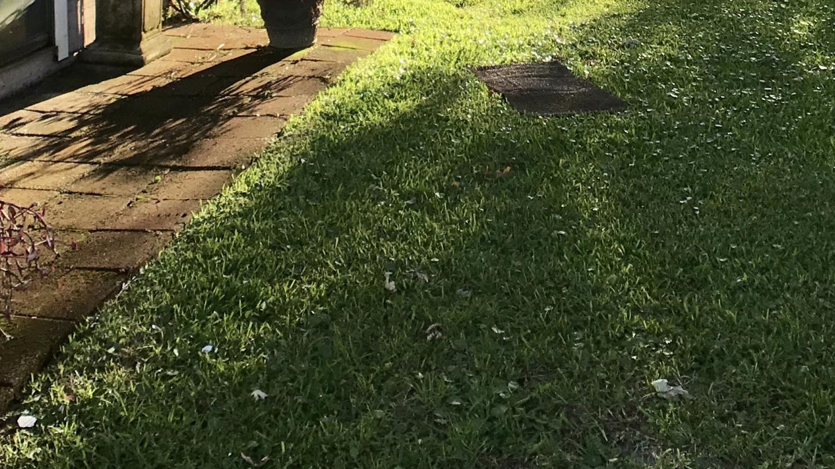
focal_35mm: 73
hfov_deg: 29.0
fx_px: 1616
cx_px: 384
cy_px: -236
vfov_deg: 15.3
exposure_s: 1/709
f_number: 1.8
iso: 20
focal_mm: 3.99
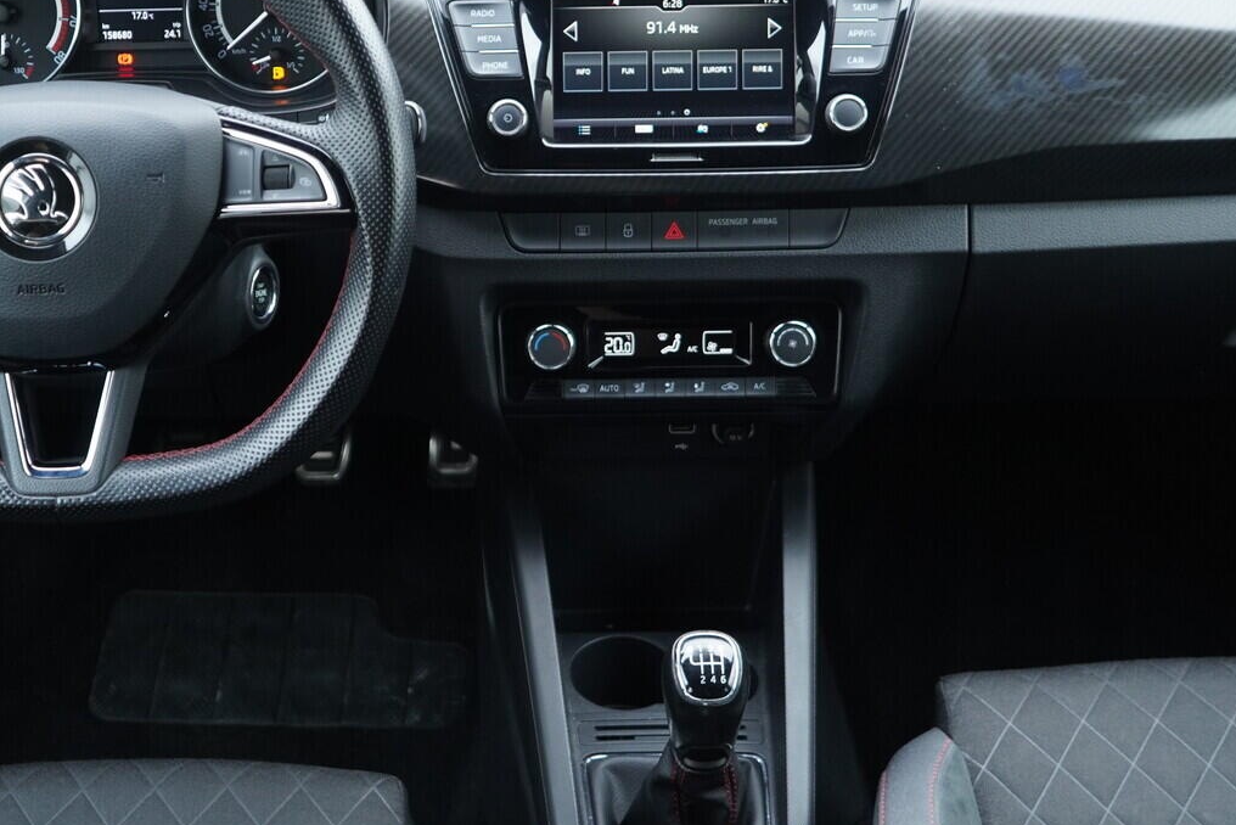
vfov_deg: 26.5
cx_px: 446
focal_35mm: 51
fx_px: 1751
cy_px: 335
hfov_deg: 38.6
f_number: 2.8
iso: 500
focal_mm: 24
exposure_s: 1/40
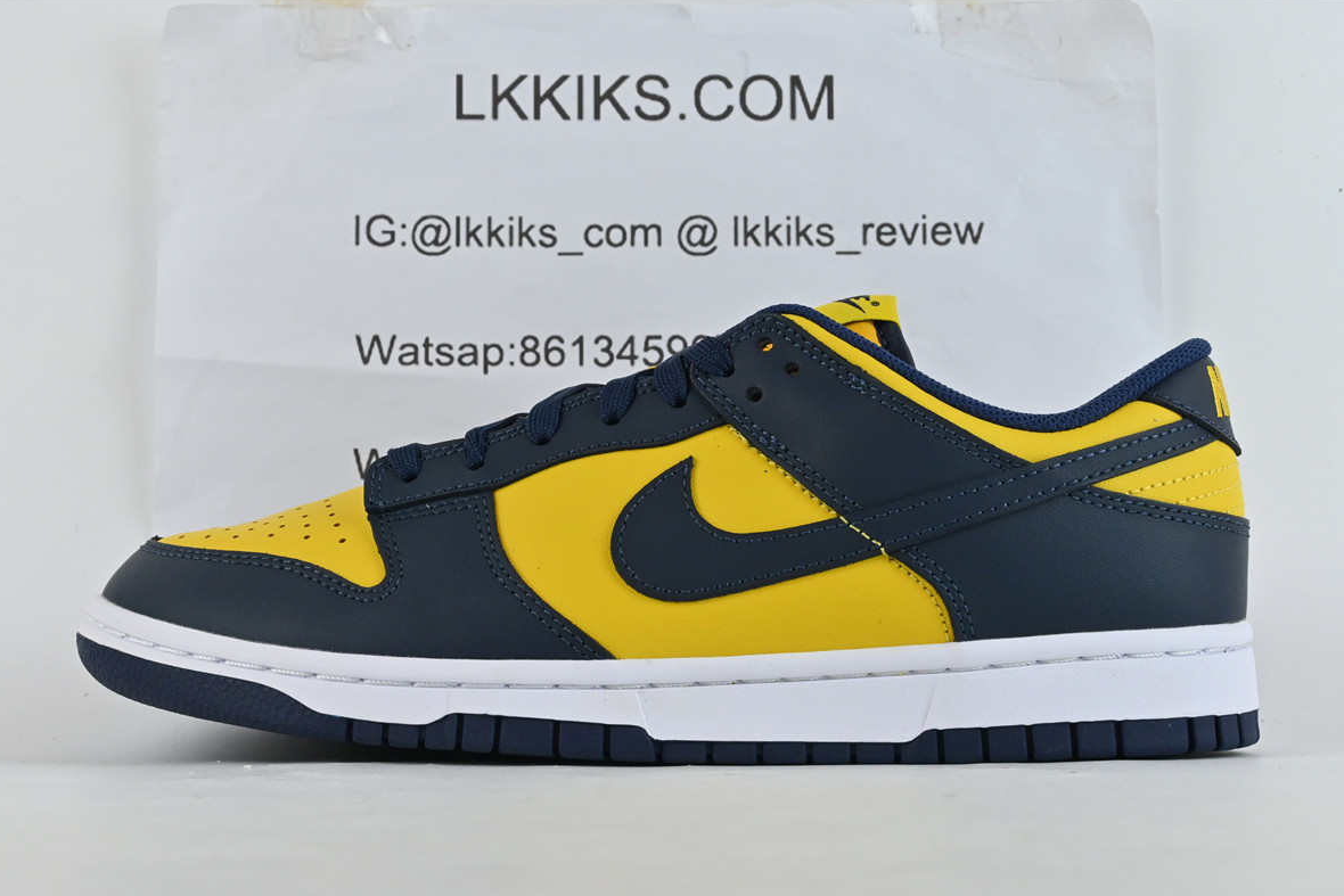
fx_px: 2277
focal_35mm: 61
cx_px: 672
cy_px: 451
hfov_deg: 32.9
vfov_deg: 22.3
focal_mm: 40
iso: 1000
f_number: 10
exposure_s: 1/100
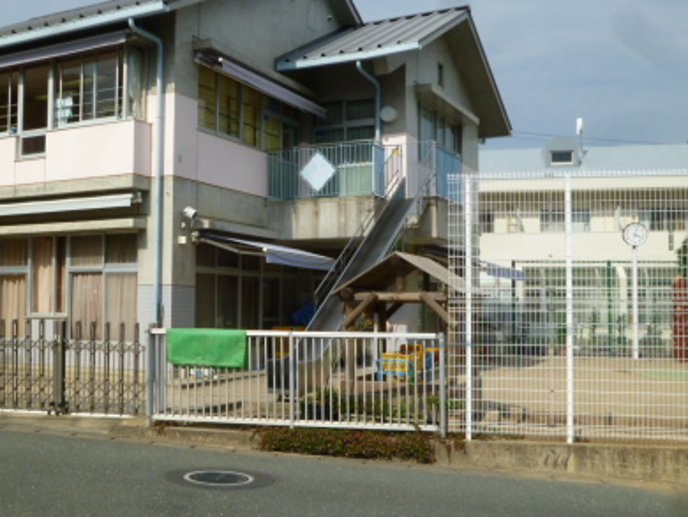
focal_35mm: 41
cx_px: 245
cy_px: 265
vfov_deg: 35.2
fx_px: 815
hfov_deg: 45.2
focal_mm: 4.5
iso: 80
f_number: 5.6
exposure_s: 1/500
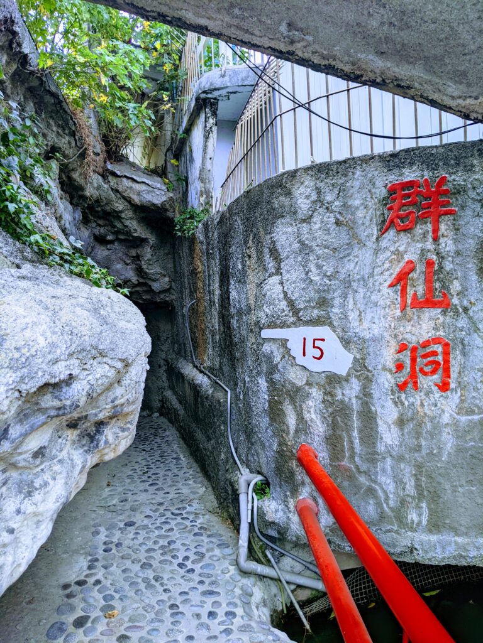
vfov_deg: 65.3
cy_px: 322
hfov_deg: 51.4
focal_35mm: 27
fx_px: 502
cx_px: 242
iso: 42
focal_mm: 4.44
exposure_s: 1/533
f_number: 1.8
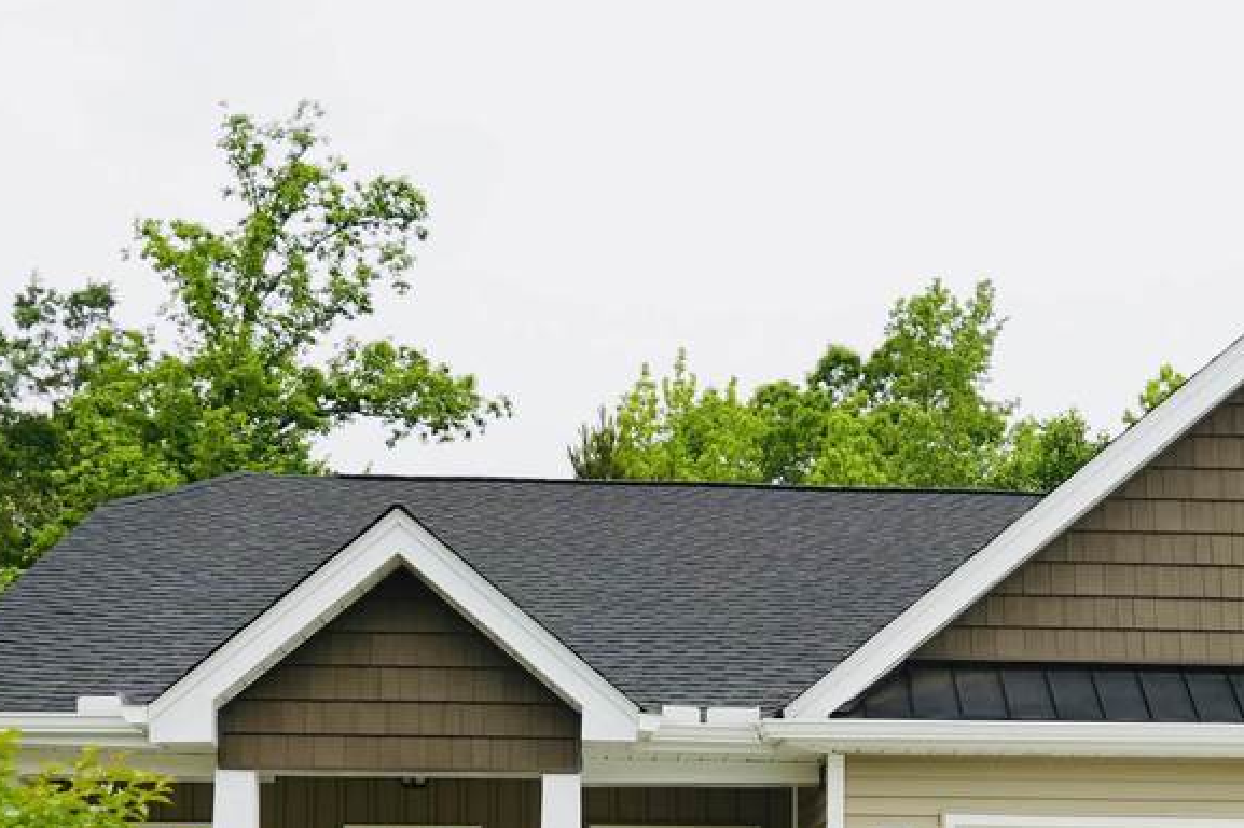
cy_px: 879
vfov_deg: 18.5
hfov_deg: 28.4
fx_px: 2452
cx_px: 763
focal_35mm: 71
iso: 100
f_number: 4.5
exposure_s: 1/200
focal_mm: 11.76
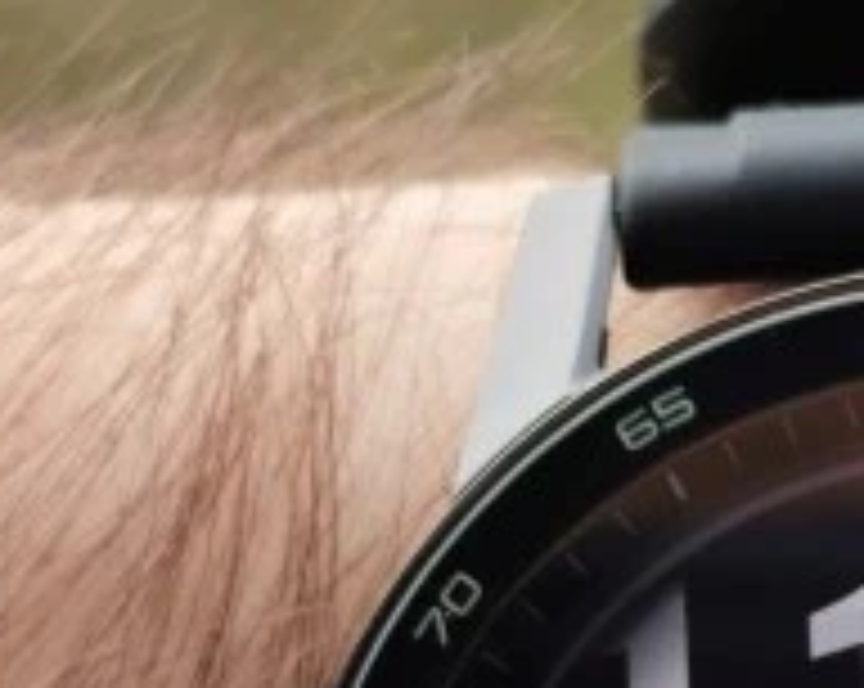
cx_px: 981
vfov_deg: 6.9
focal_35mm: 220
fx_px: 5617
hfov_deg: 8.7
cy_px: 985
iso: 50
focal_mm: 5.56
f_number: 1.6
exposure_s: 1/624
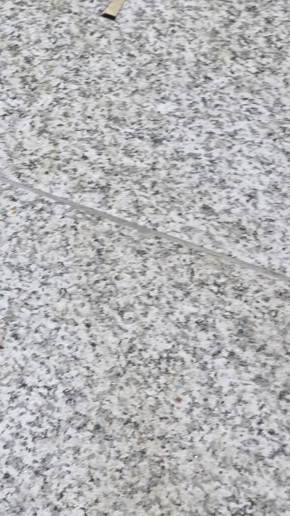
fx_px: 848
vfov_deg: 33.7
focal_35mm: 62
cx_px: -145
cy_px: 193
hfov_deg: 17.5
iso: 800
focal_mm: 6.3
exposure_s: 1/100
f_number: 1.7
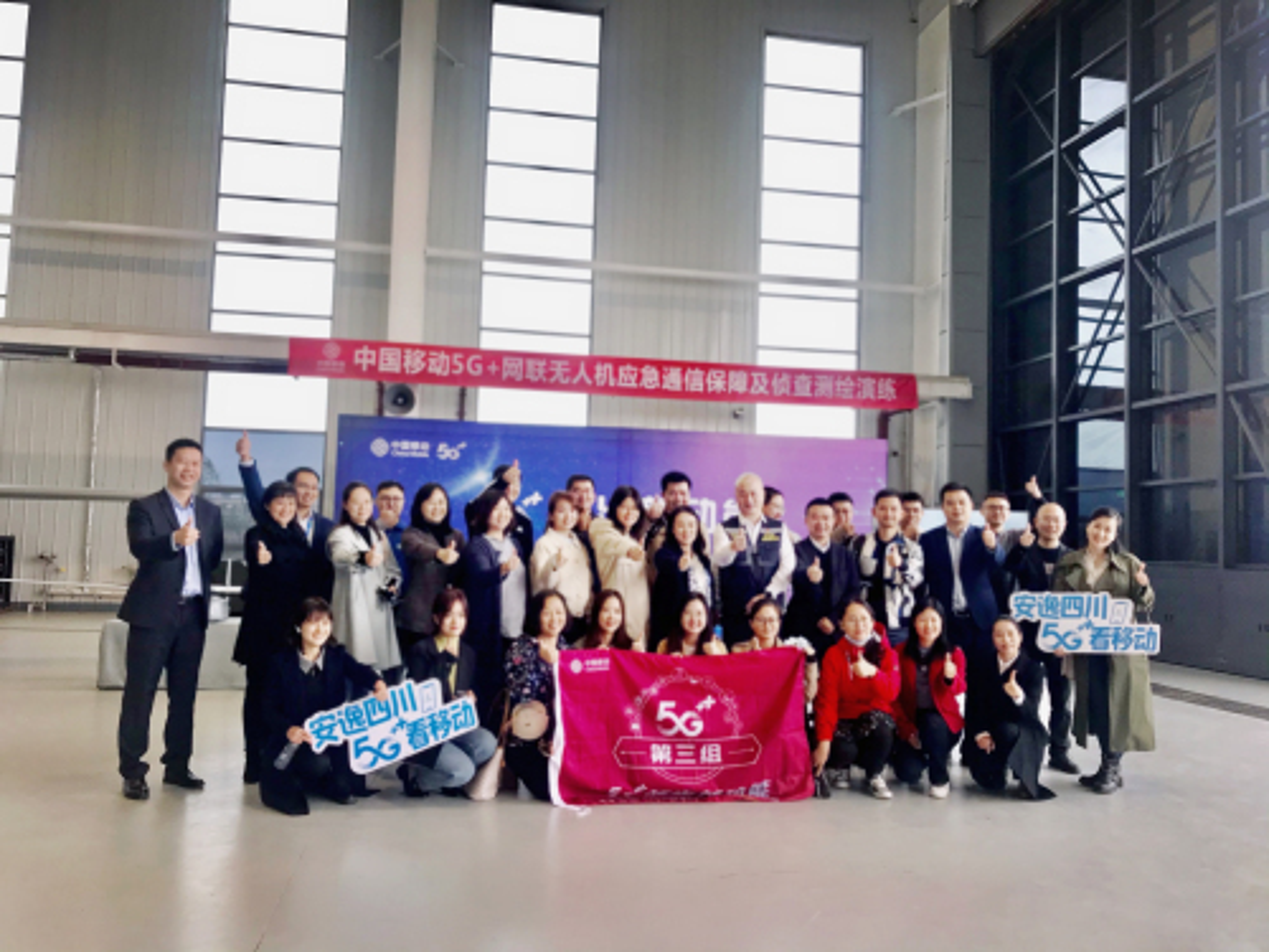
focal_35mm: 28
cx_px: 634
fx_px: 1026
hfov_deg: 63.4
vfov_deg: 49.7
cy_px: 476
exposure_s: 1/100
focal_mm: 3.99
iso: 32
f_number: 1.8
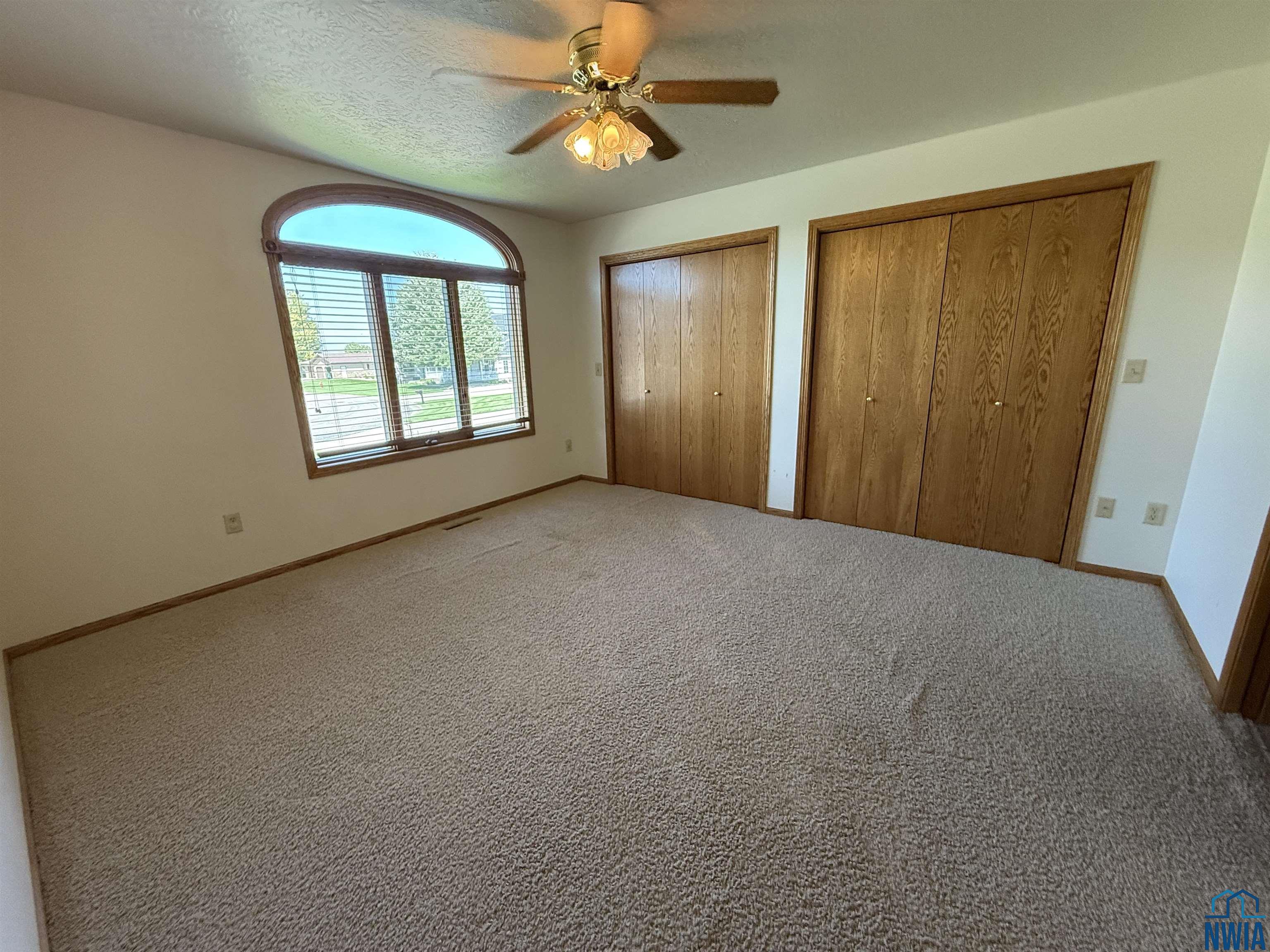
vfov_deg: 85.7
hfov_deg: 102.1
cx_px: 635
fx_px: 514
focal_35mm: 14
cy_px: 476
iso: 500
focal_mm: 2.22
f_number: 2.2
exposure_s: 1/120
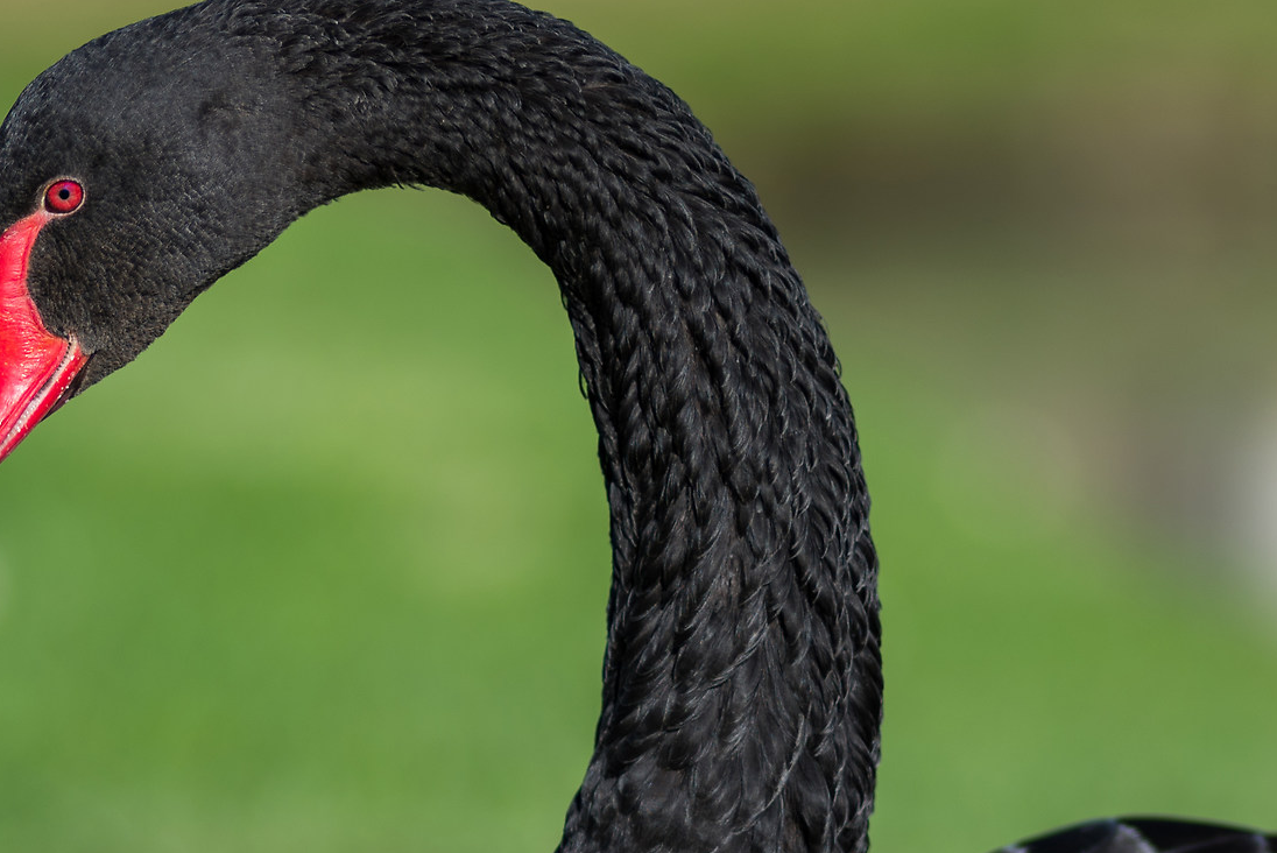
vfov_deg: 3.5
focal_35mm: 394
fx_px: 13983
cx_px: 777
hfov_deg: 5.2
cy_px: 847
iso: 100
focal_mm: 180
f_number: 2.8
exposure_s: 1/1250
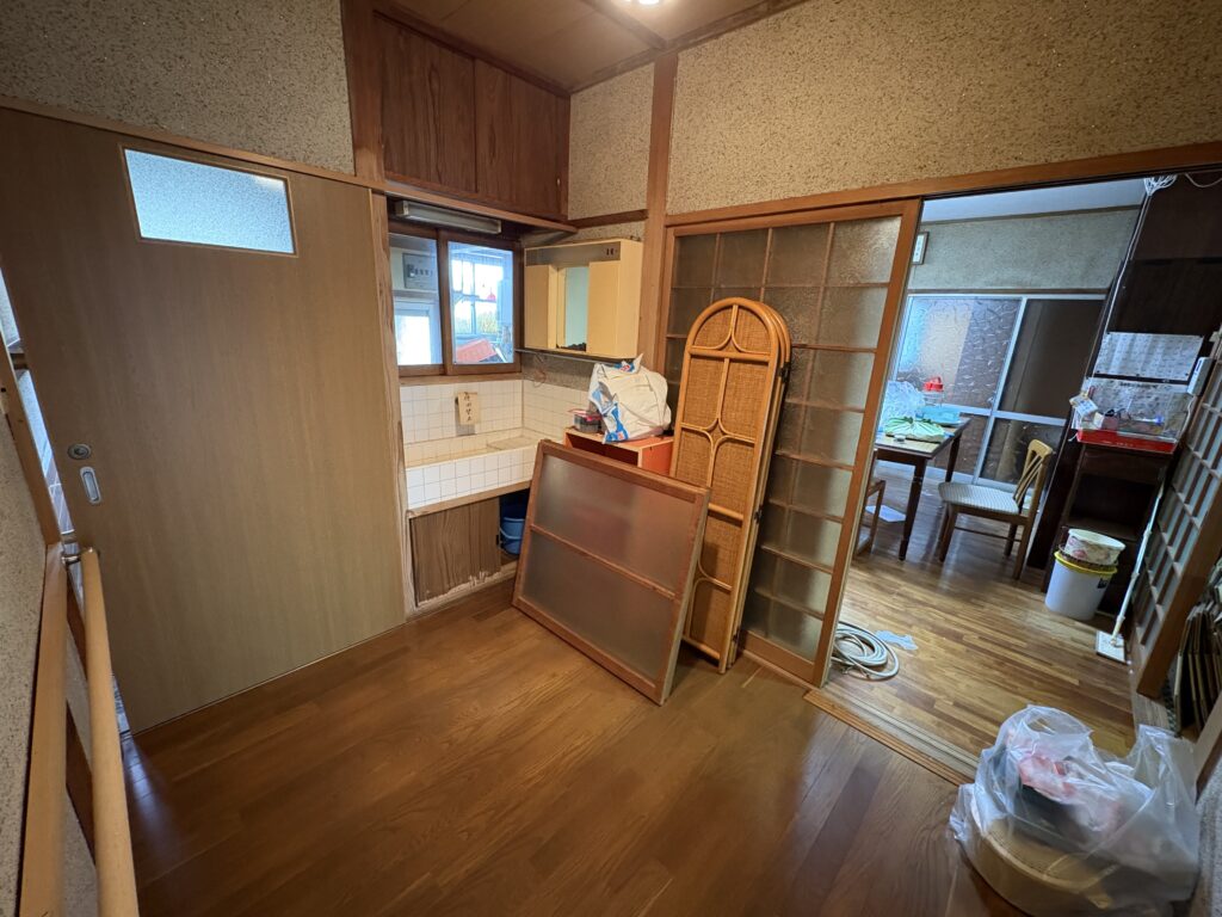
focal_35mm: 14
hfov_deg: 102.1
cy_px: 458
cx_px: 611
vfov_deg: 85.7
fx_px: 494
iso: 800
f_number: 2.2
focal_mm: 2.22
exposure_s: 1/30
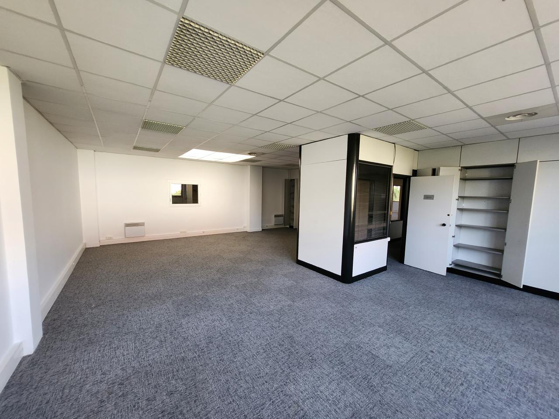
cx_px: 280
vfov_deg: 89.9
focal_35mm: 13
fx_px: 210
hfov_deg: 106.2
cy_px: 210
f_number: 2.2
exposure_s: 1/50
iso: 125
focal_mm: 1.74
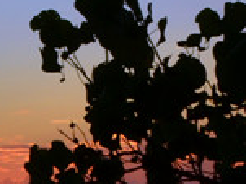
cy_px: 47
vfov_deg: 6.1
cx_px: -591
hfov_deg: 7.0
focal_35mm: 244
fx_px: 1733
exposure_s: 1/25
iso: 100
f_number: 25
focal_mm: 22
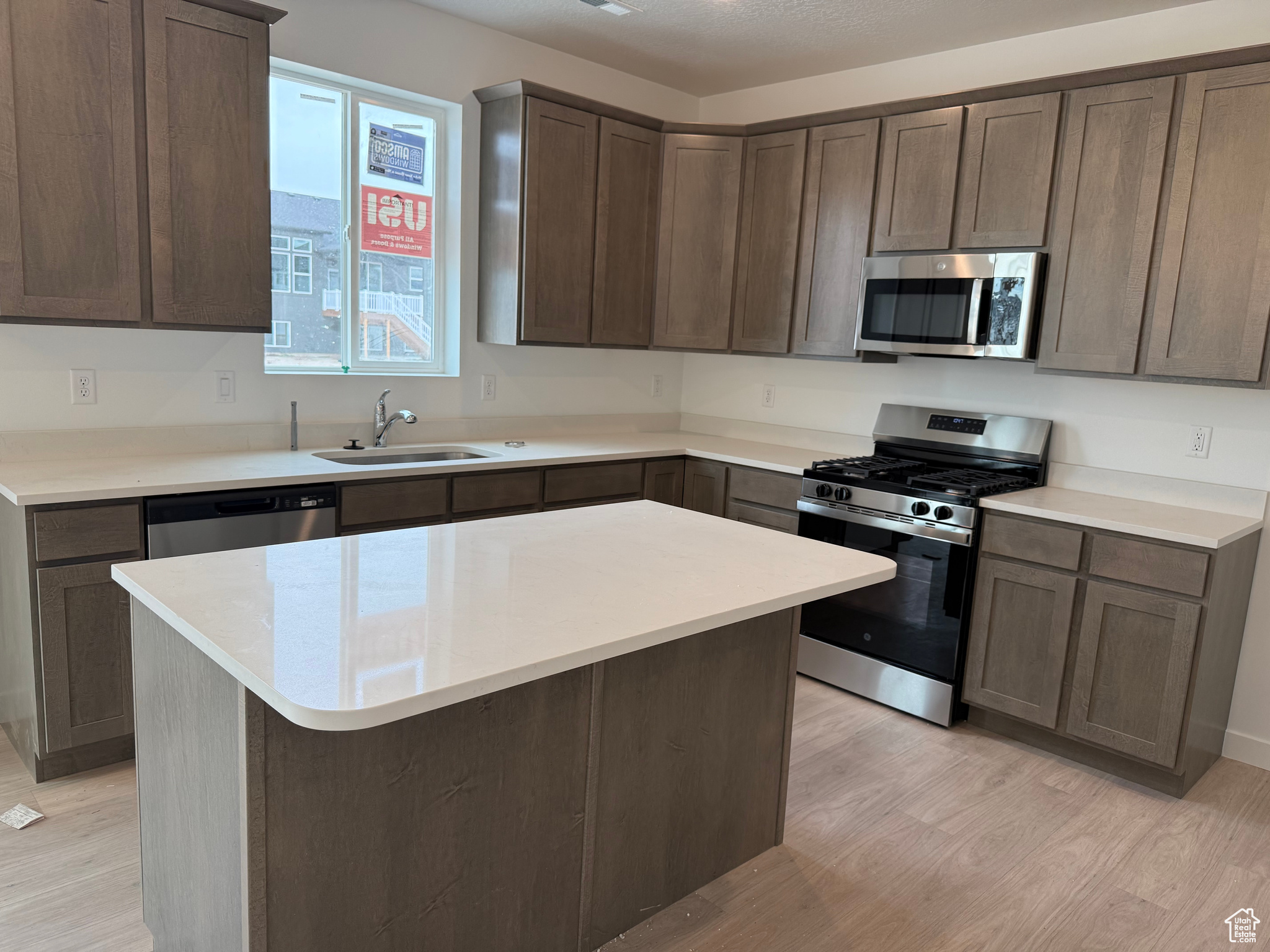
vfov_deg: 56.8
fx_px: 881
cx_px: 635
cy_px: 476
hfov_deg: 71.6
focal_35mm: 24
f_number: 1.78
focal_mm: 6.76
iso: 125
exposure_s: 1/230
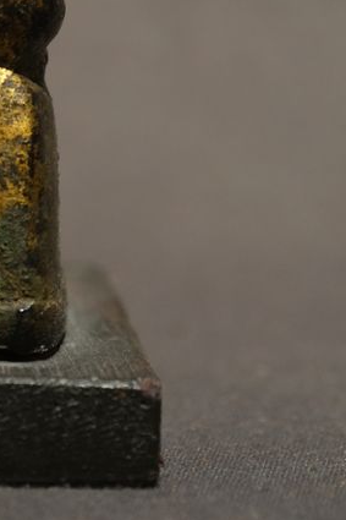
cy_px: -144
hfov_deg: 5.1
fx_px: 3838
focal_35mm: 266
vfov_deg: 7.7
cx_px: -101
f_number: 4
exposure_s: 1/70
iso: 800
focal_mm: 60
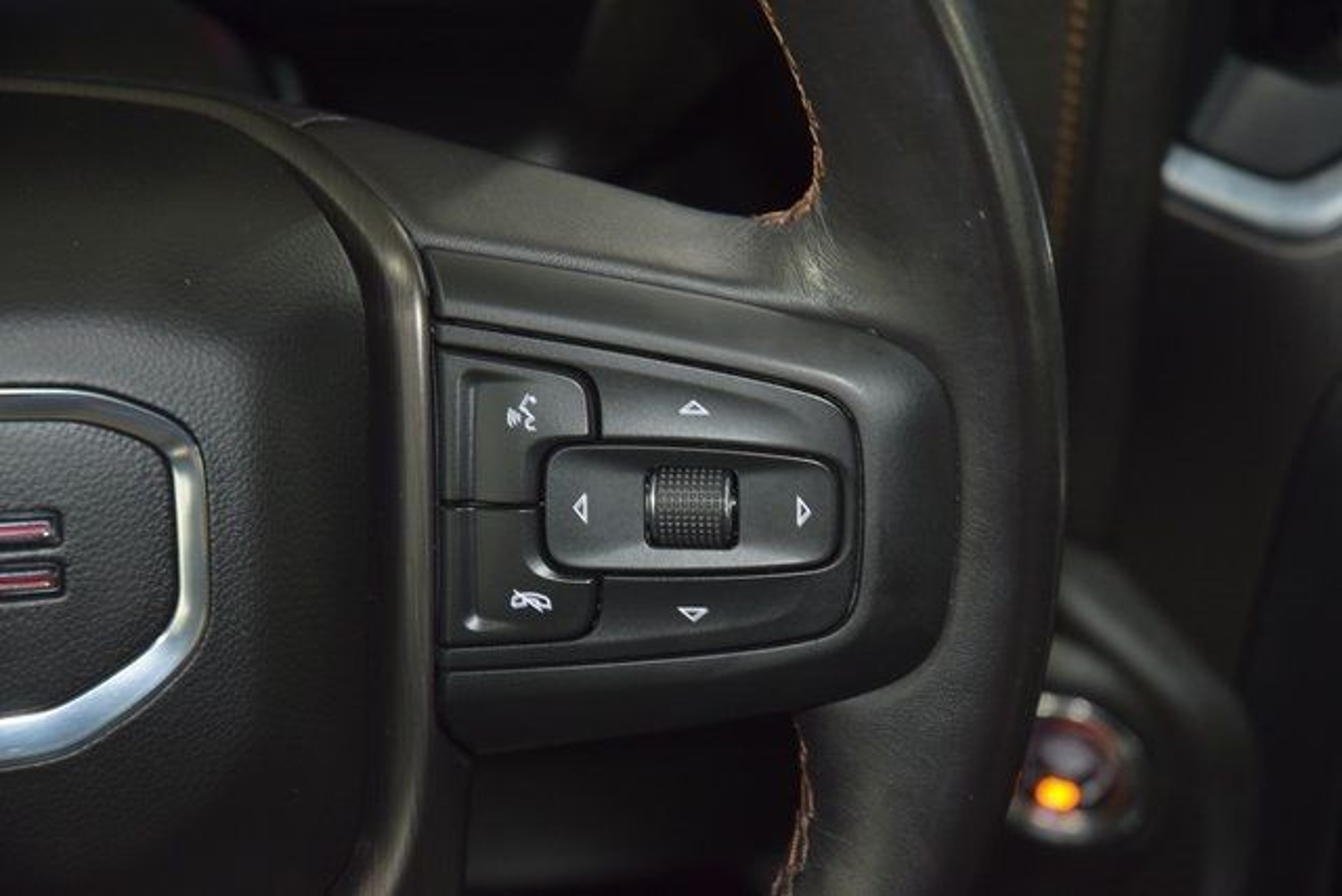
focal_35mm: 105
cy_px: 448
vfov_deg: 13.0
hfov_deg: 19.5
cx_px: 671
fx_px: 3915
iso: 1600
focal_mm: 70
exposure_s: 1/20
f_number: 4.5
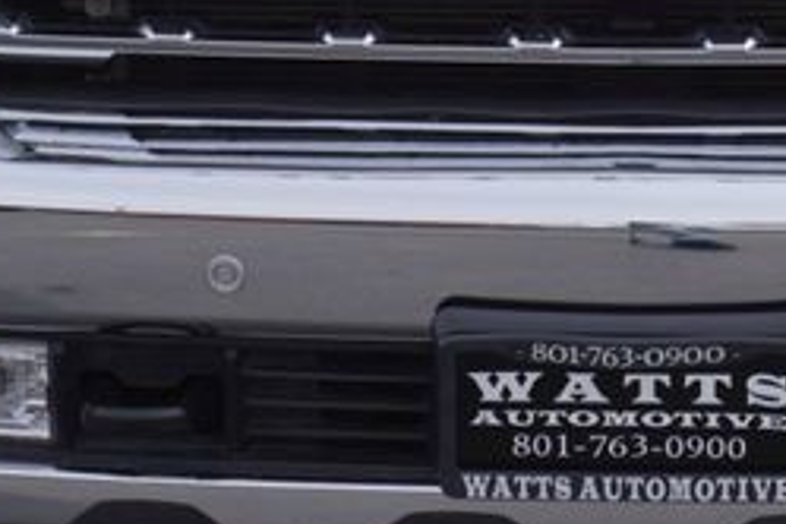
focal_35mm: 179
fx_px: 3909
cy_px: -120
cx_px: 565
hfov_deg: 11.5
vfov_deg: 7.6
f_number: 8
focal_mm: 29
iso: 100
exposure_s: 1/200
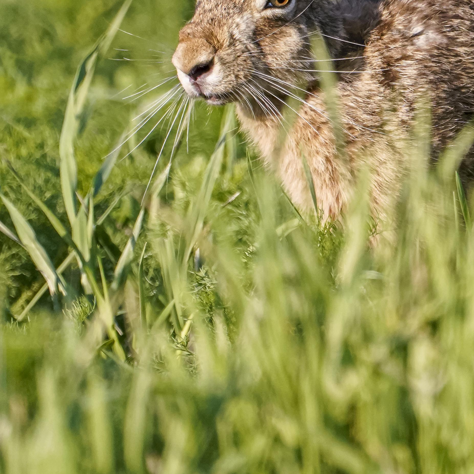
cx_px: 506
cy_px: 82
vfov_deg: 0.8
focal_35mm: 2091
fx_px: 32394
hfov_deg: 0.8
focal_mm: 758
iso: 2000
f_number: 11
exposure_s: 1/1250
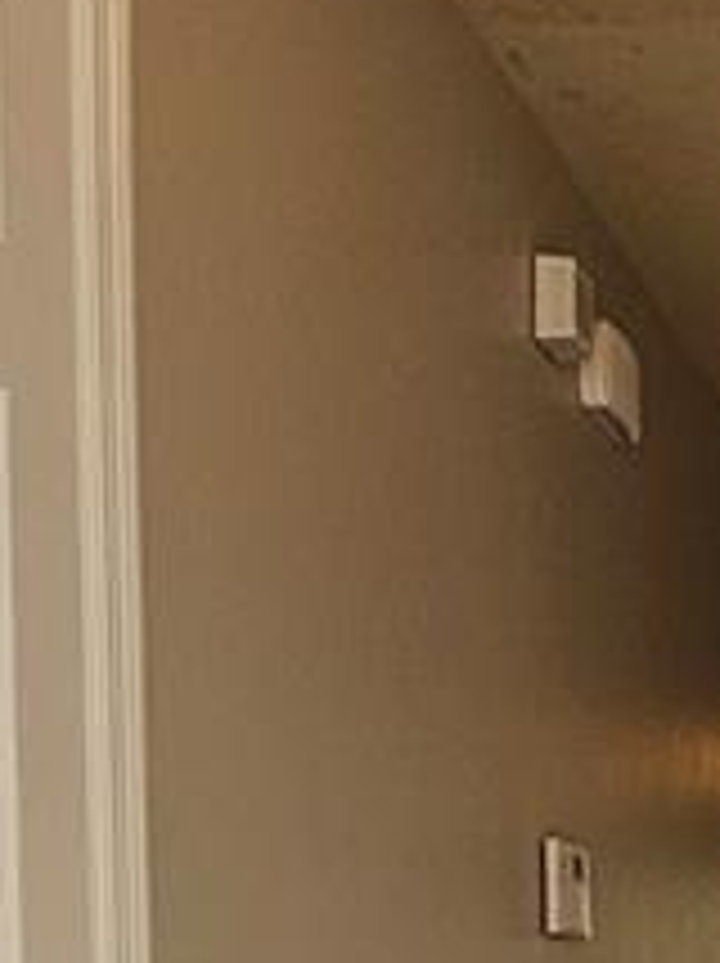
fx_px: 2029
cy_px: 1192
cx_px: 1084
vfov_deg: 24.0
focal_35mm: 73
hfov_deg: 17.9
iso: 80
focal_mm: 2.2
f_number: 2.2
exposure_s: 1/120
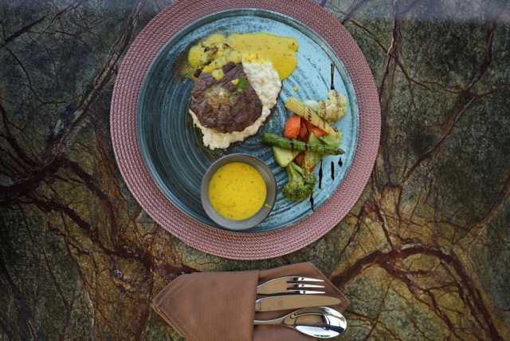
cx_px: 255
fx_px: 496
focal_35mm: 35
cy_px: 170
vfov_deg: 37.9
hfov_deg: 54.4
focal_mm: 35
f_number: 1.4
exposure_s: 1/1250
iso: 200
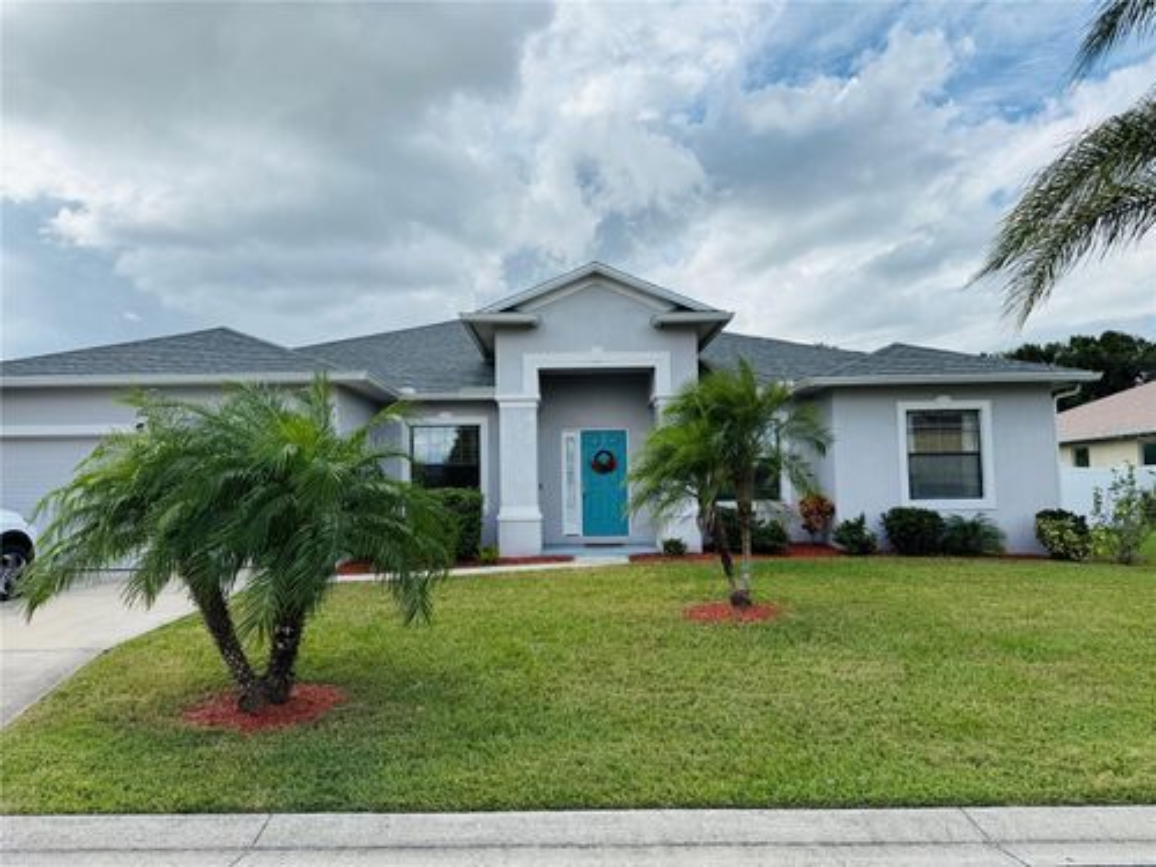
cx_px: 578
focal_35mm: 24
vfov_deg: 56.8
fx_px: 801
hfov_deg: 71.6
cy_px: 434
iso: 80
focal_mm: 6.76
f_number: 1.78
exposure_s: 1/5714
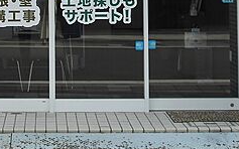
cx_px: 20
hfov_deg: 18.8
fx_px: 710
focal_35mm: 109
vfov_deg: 11.7
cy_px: -45
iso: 80
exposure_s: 1/250
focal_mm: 6.8
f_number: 4.2
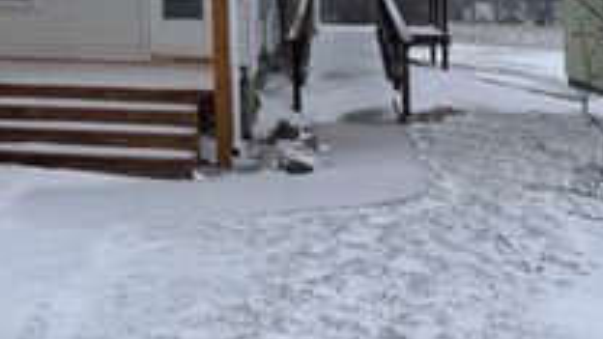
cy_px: -85
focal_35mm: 63
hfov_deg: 29.7
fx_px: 1007
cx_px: -75
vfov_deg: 18.0
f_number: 1.78
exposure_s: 1/1901
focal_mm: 6.76
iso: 80
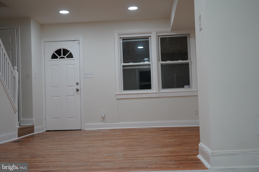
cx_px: 130
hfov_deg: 42.7
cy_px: 86
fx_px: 331
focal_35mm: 46
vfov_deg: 29.2
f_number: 4.5
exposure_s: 1/160
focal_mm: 46
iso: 800
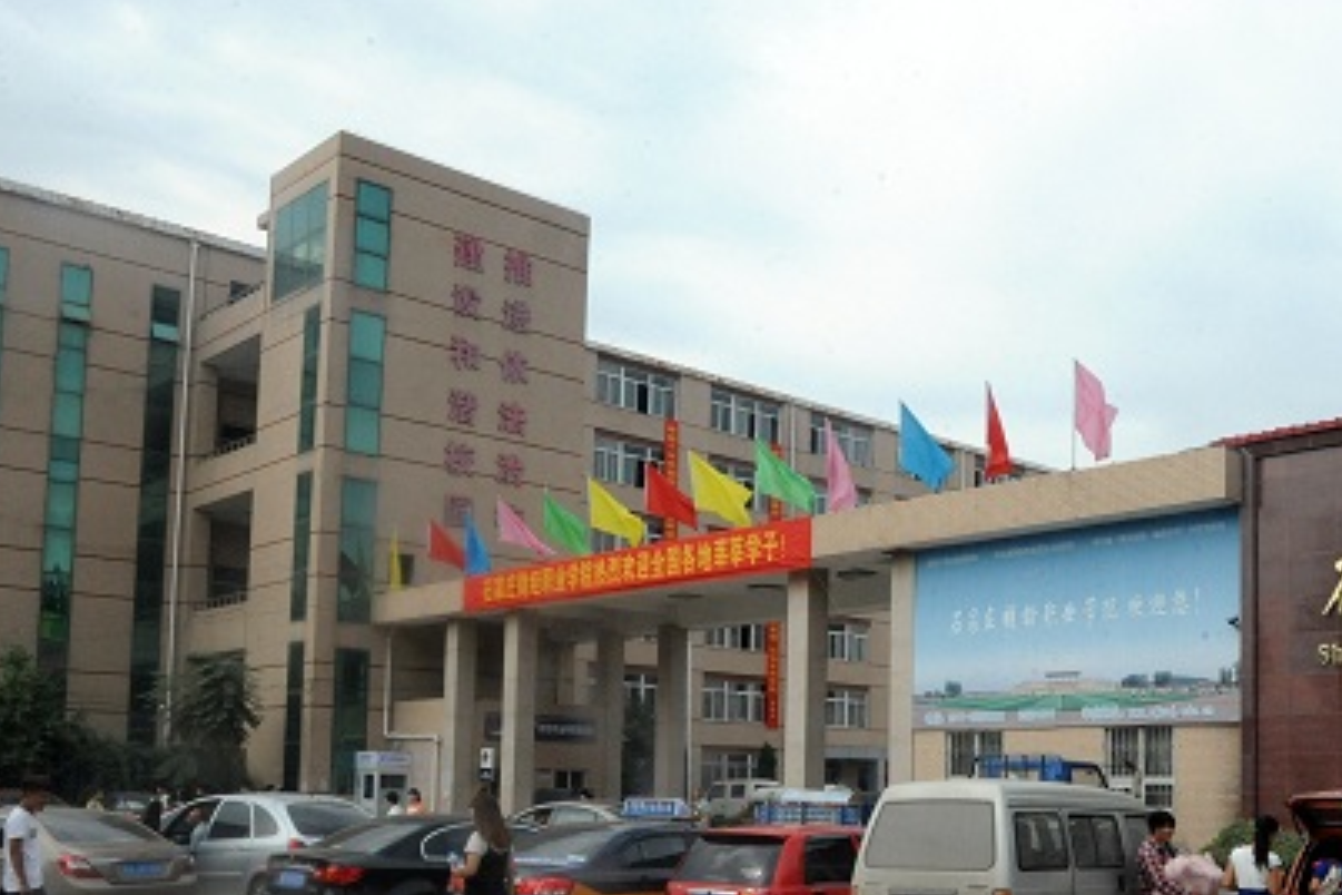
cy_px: 688
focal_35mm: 38
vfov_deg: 34.2
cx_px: 973
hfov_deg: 49.1
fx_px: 1416
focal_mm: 24
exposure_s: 1/500
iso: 3200
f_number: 22
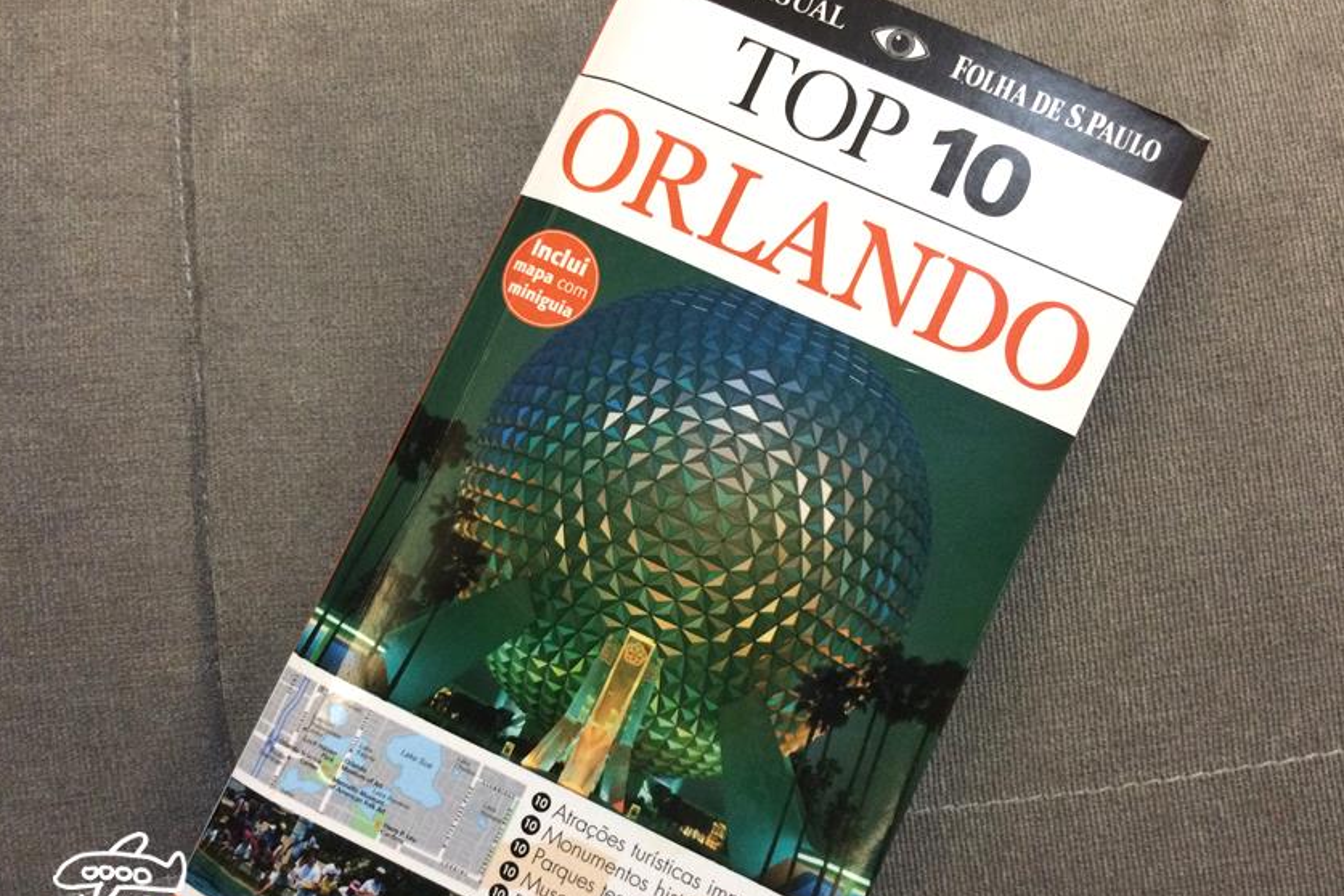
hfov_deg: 60.3
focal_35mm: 31
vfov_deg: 42.3
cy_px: 483
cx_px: 679
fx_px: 1157
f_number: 2.2
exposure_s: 1/24
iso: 320
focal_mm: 4.15
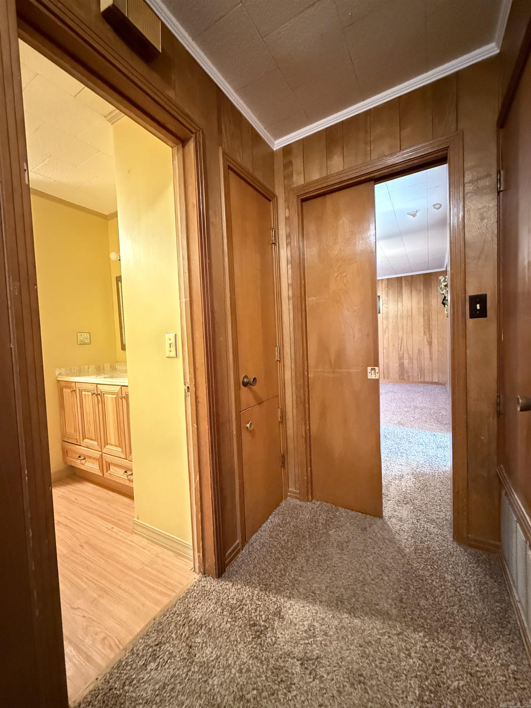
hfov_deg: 85.7
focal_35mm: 14
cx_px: 266
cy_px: 354
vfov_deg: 102.1
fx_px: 286
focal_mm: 2.22
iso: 2500
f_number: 2.2
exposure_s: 1/15
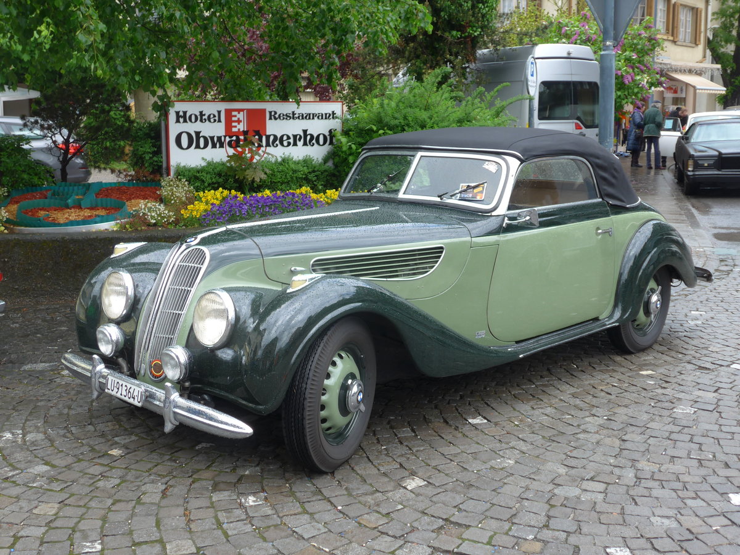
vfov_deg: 32.9
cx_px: 370
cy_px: 278
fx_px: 941
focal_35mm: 44
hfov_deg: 42.9
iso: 80
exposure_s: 1/250
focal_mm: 9
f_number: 2.8
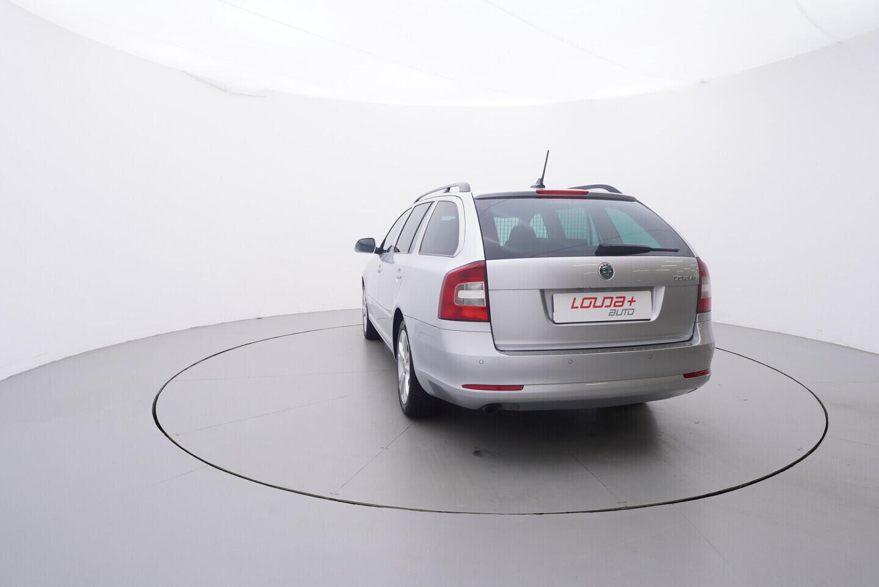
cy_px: 294
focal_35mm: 22
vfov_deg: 56.2
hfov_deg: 77.3
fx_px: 550
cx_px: 440
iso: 200
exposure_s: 1/80
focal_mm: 15
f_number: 5
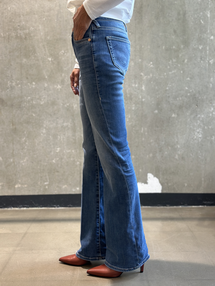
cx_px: 108
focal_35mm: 48
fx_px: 398
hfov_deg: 30.3
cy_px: 143
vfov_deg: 39.7
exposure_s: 1/100
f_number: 1.78
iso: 160
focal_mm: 6.86
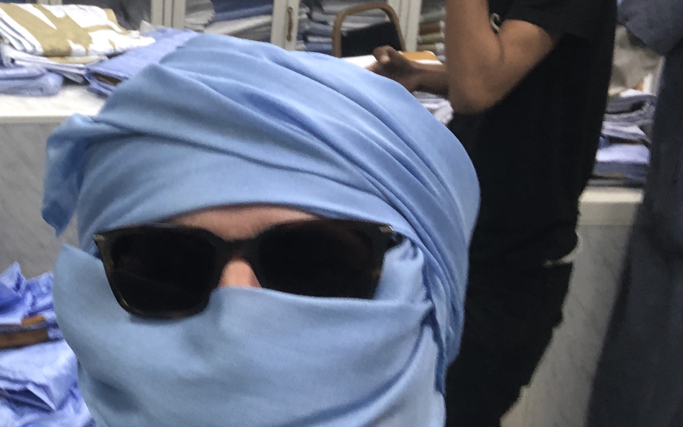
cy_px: 69
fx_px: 1210
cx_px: 70
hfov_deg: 30.2
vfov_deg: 19.7
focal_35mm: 65
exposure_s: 1/60
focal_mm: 2.87
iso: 125
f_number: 2.2
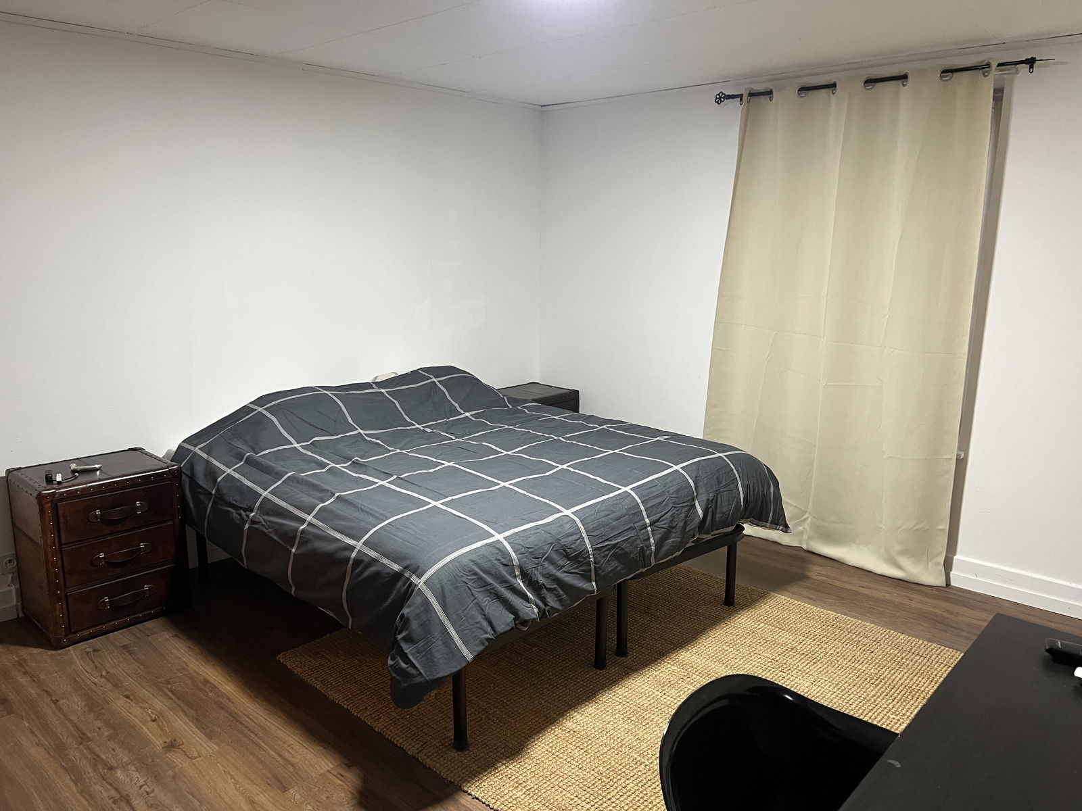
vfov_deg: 53.1
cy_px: 406
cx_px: 541
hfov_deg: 67.3
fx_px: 813
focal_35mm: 26
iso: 200
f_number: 1.5
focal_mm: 5.7
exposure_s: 1/50
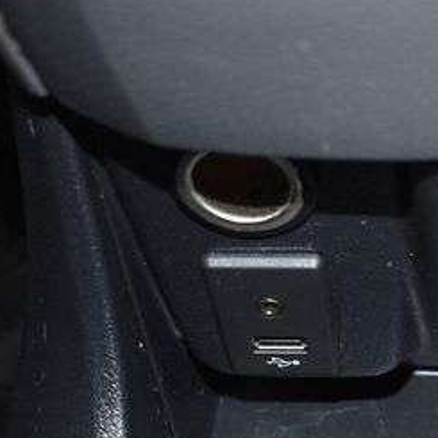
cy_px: 360
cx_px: 447
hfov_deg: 16.5
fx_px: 1476
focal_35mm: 103
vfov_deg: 16.7
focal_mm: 31
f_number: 4.2
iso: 800
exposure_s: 1/60
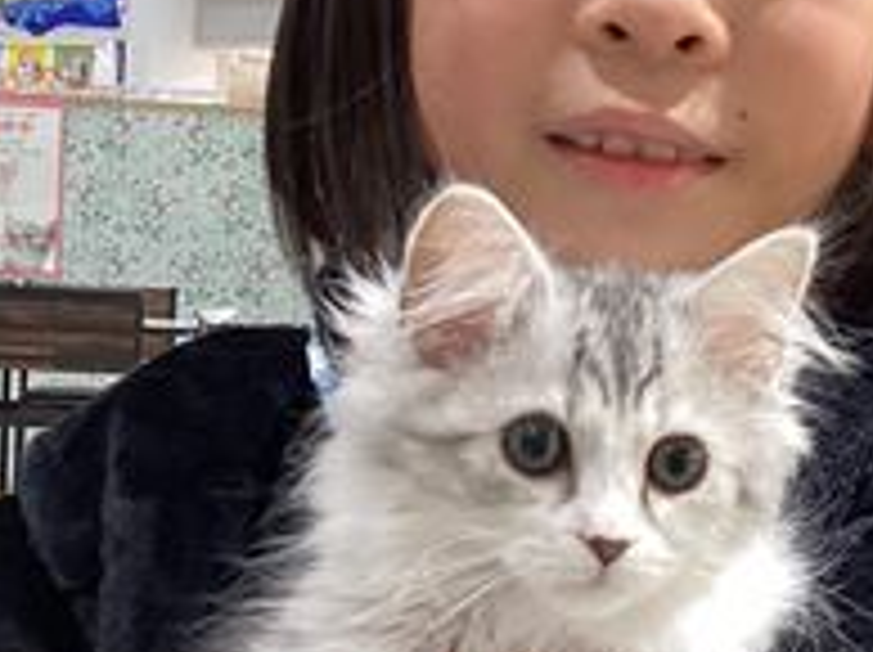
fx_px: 2418
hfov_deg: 20.4
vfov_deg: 15.4
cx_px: 549
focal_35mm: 96
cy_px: 364
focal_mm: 3.3
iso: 160
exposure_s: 1/60
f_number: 2.4
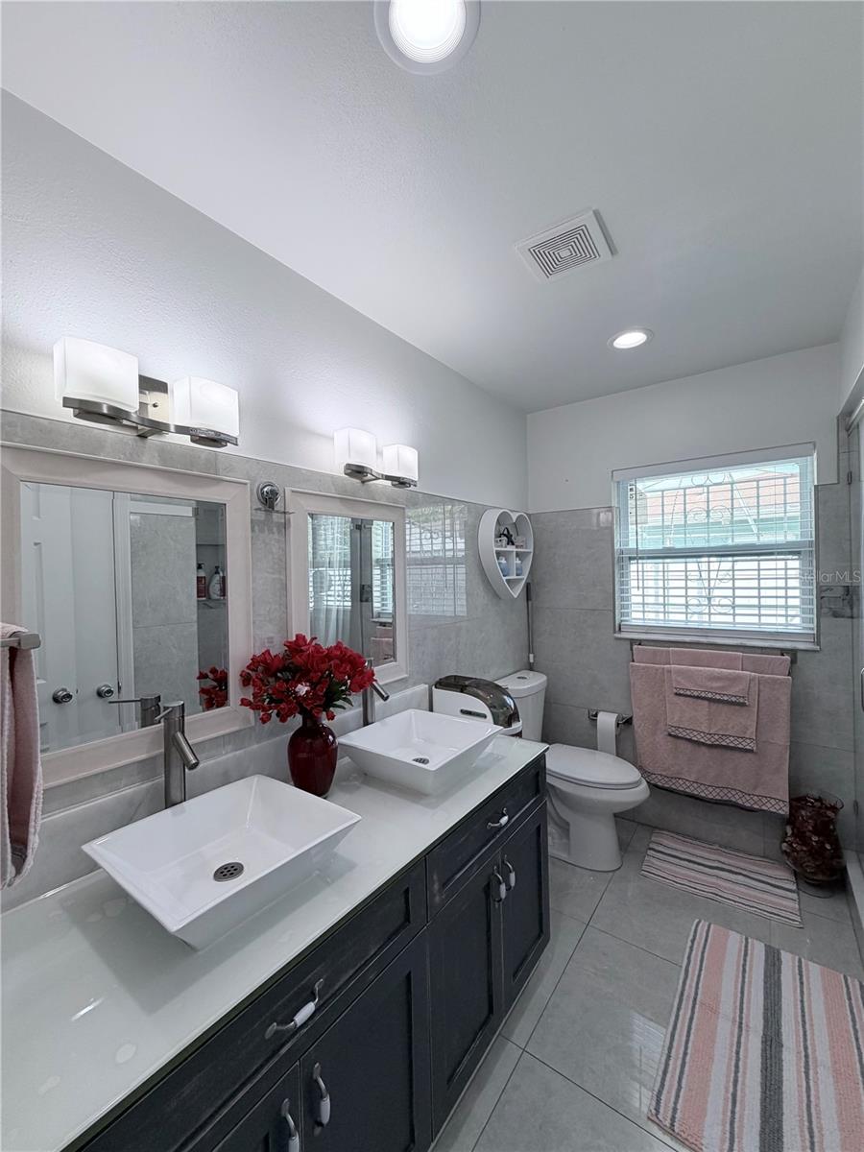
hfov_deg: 85.7
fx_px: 466
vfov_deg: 102.1
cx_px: 432
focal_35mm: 14
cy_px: 576
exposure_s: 1/120
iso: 80
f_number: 2.2
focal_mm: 2.22
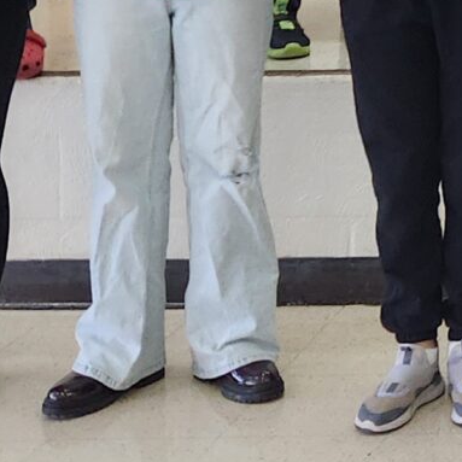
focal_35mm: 136
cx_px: 1077
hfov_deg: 11.0
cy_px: -317
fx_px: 2054
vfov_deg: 12.0
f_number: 1.8
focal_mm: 5.4
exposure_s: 1/120
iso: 200
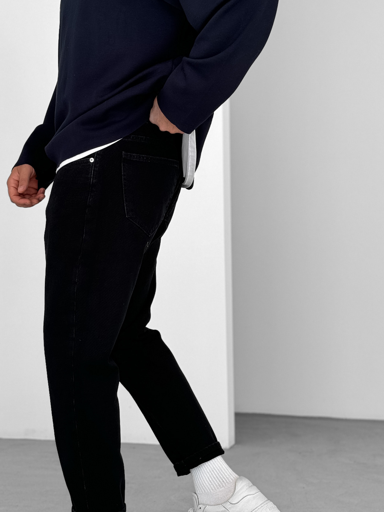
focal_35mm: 64
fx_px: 947
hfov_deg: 22.9
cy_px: 282
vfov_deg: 30.2
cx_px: 148
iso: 64
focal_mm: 6.76
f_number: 1.8
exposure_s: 1/240
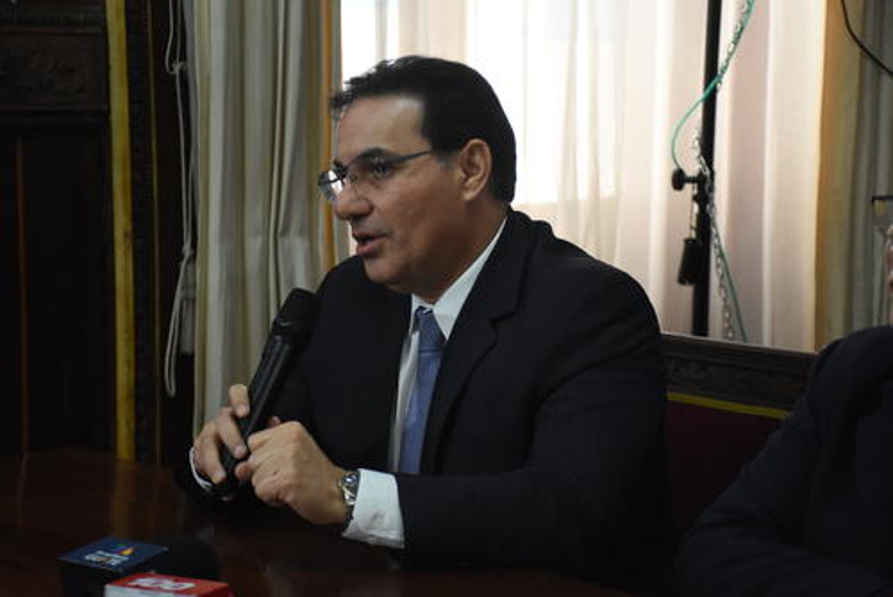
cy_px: 298
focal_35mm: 90
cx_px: 446
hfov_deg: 22.6
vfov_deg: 15.2
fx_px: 2234
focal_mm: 60
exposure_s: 1/60
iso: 1600
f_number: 5
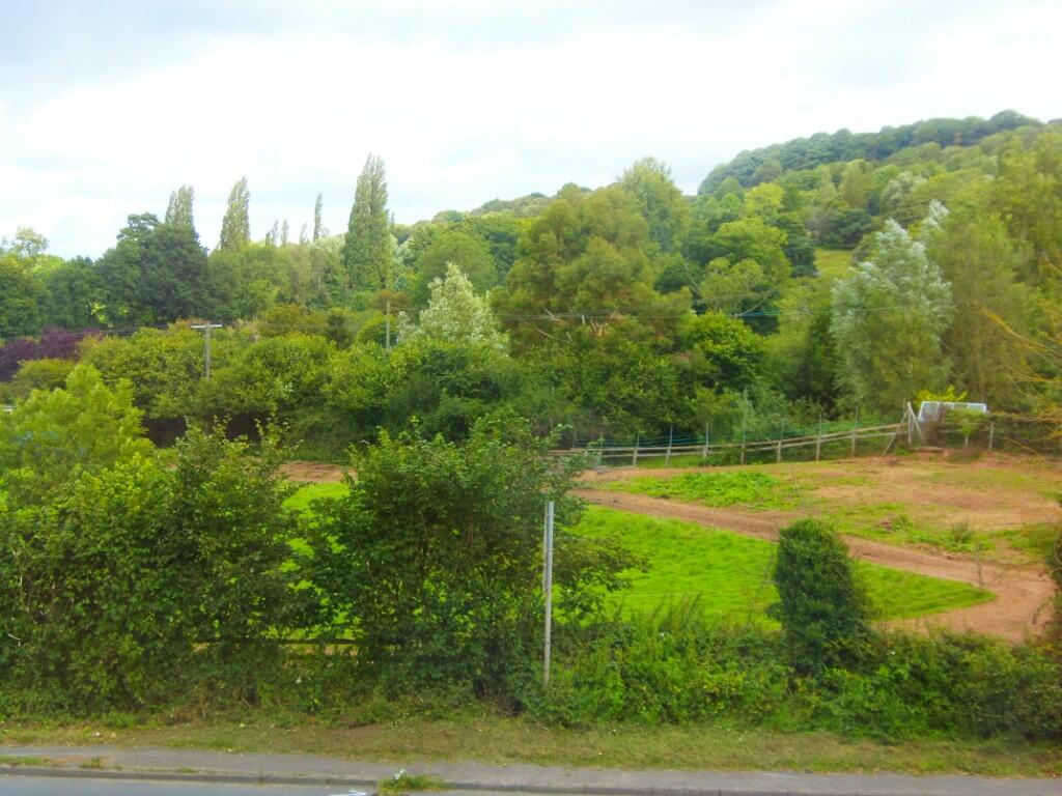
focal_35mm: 49
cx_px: 531
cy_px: 398
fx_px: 1503
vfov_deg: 29.7
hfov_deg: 38.9
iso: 64
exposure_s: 1/160
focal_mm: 9.1
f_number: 3.8
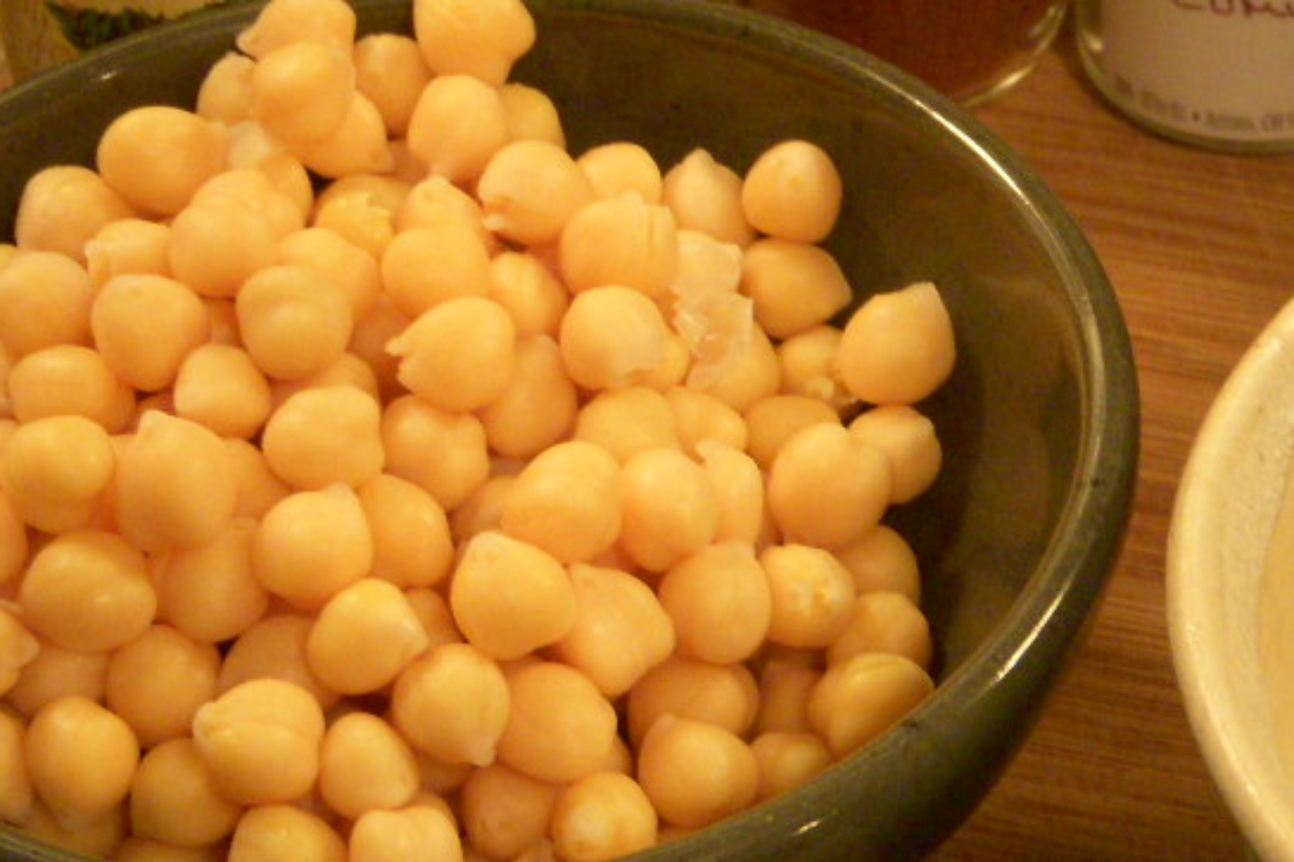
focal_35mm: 129
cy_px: 304
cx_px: 1163
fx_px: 4635
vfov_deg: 10.6
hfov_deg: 15.7
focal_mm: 11
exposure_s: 1/10
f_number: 3.7
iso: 400
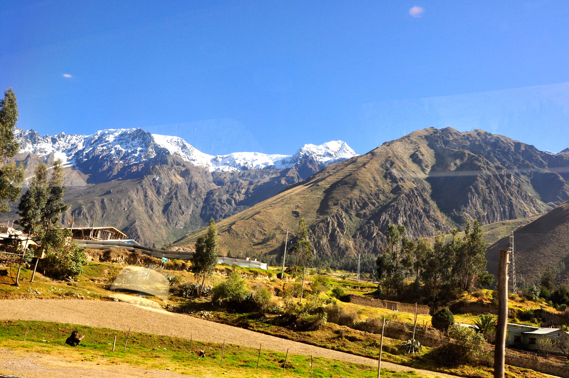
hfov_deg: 57.3
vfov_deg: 39.9
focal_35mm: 33
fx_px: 521
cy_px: 189
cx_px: 284
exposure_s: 1/400
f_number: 10
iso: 400
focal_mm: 22
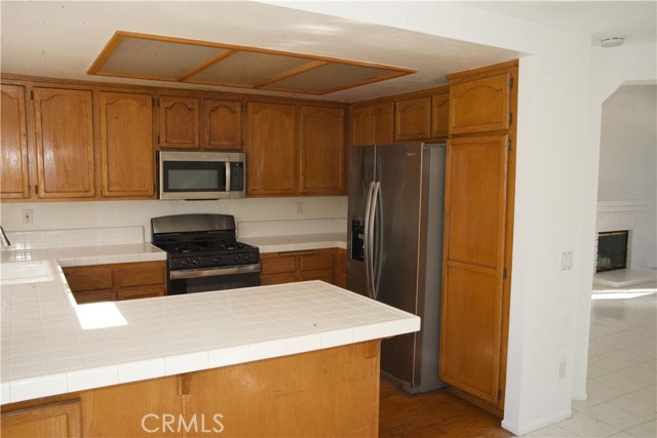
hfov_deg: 63.6
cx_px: 328
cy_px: 219
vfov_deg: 45.0
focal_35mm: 29
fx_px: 529
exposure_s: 1/200
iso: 6400
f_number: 20
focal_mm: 29
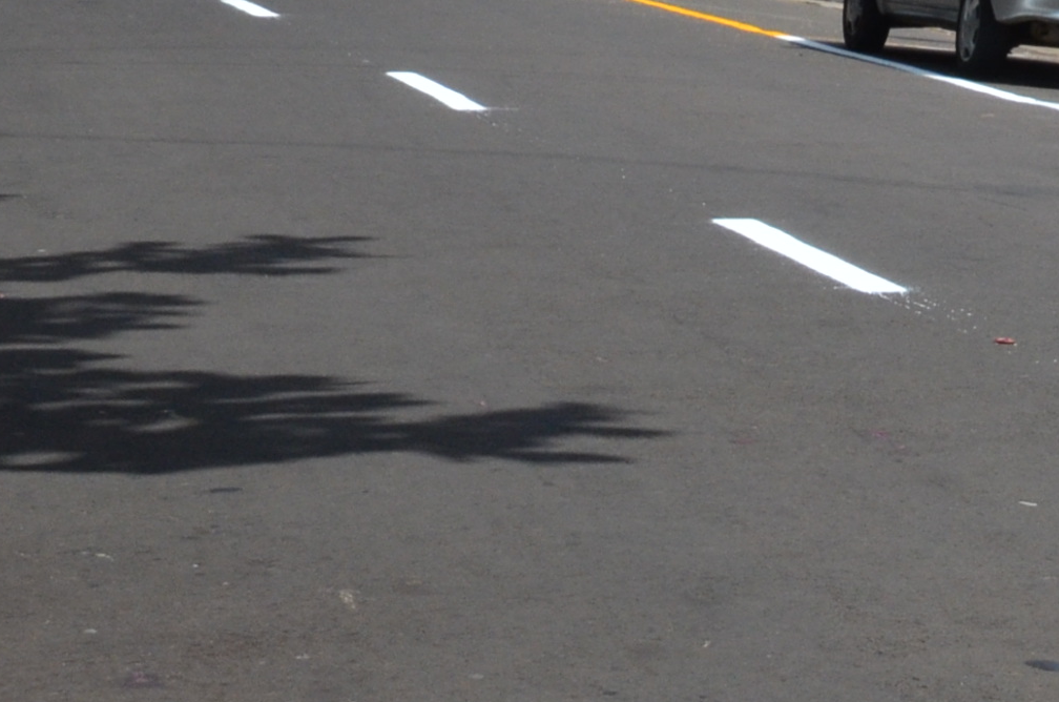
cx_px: 734
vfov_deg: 8.2
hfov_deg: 12.5
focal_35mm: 165
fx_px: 4844
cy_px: 975
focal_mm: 30
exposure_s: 1/640
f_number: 13
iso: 800
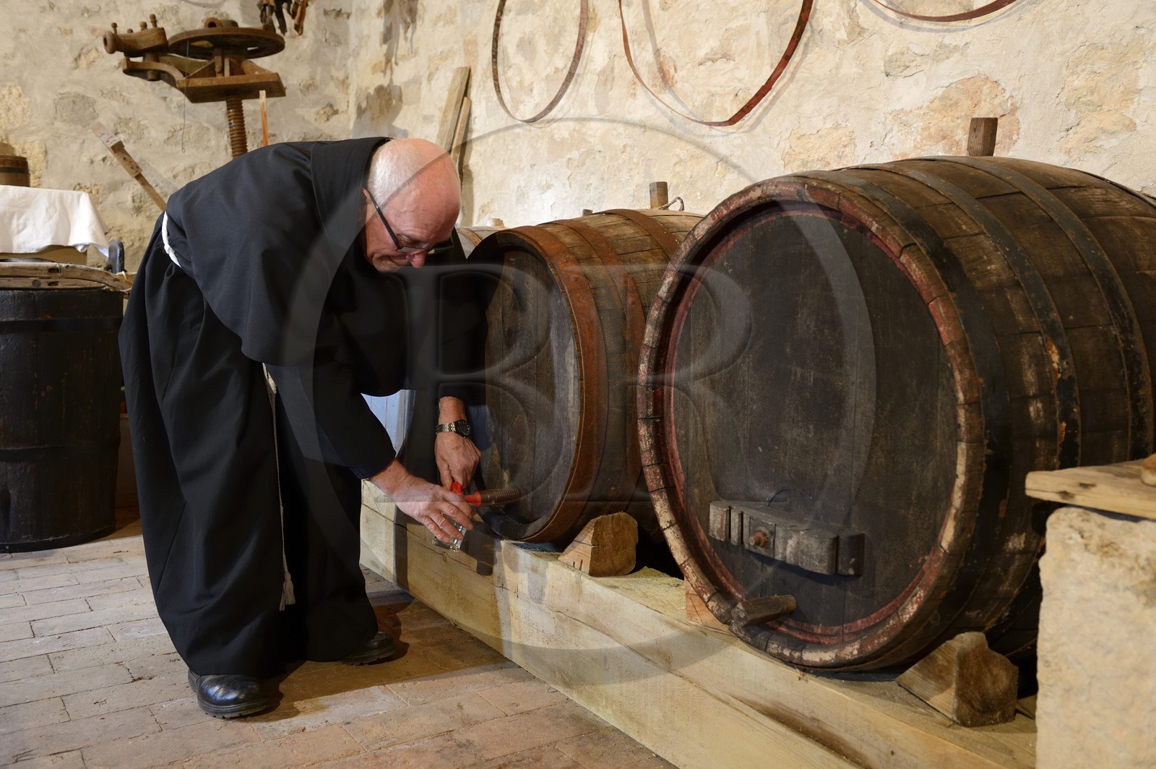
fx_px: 1027
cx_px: 578
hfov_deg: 58.8
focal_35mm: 32
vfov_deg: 41.0
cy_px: 384
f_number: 5
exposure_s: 1/6
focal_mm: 32
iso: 1600
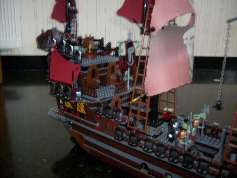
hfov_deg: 52.6
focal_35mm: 35
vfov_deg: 40.7
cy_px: 89
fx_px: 240
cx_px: 118
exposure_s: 2
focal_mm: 5.8
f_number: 2.8
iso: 80
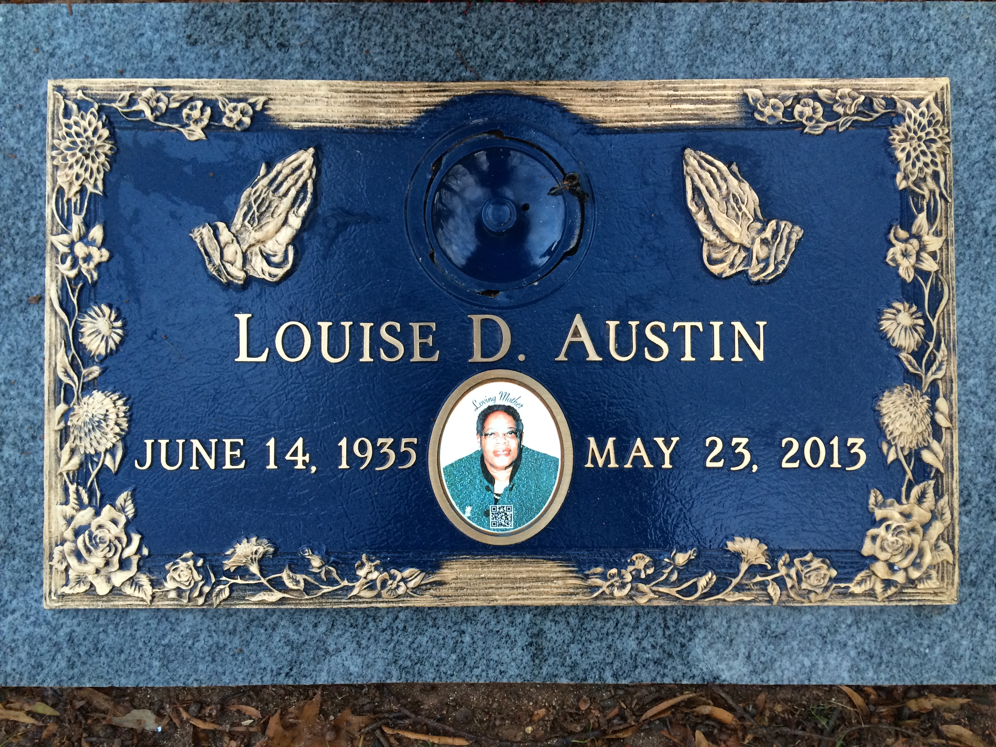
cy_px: 374
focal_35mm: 29
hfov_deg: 61.7
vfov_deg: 48.2
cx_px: 498
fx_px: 834
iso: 50
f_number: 2.2
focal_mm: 4.15
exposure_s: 1/30
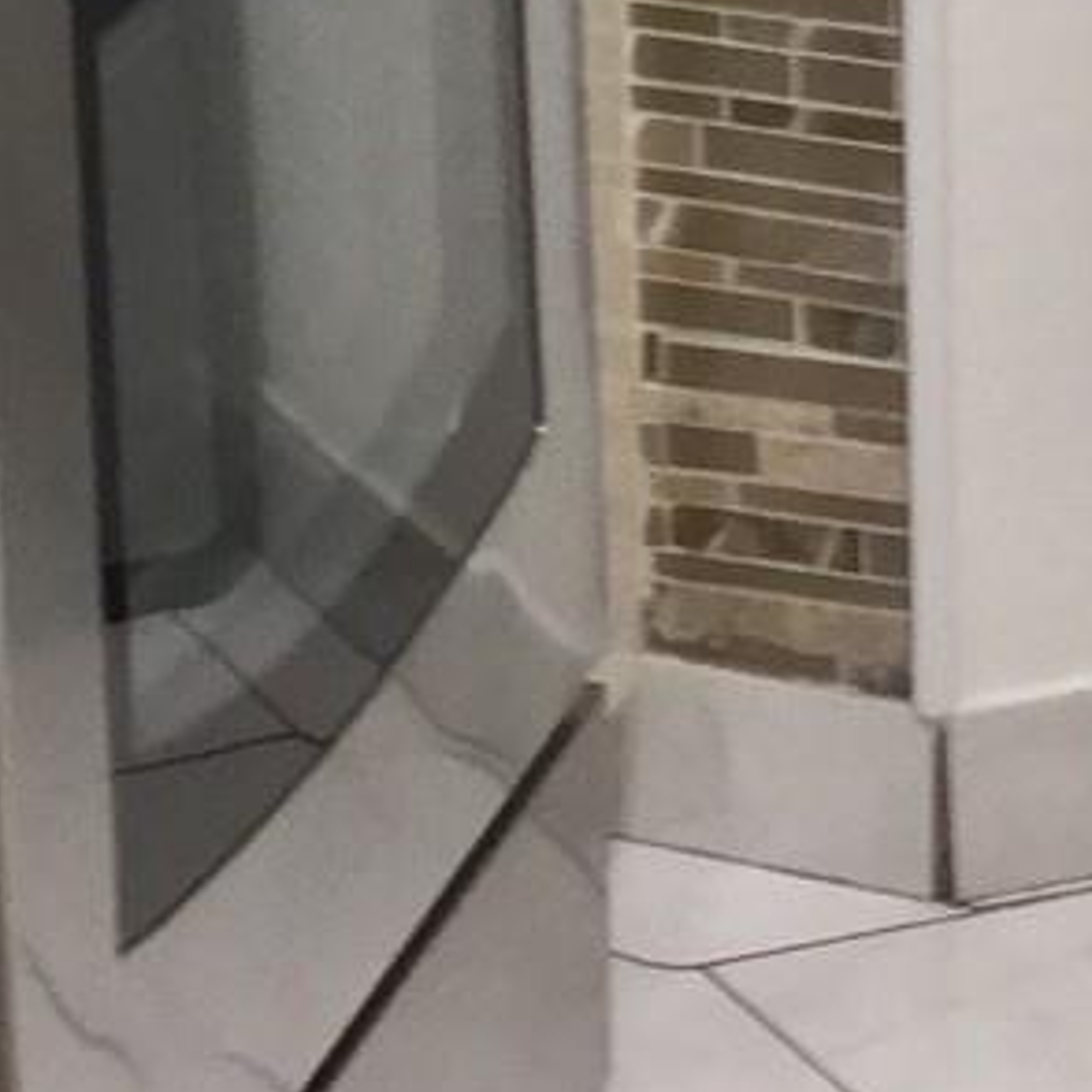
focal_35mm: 149
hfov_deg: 11.0
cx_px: -836
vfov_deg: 10.7
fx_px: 5318
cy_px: -1088
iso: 80
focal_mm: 3.3
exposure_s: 1/30
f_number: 2.4
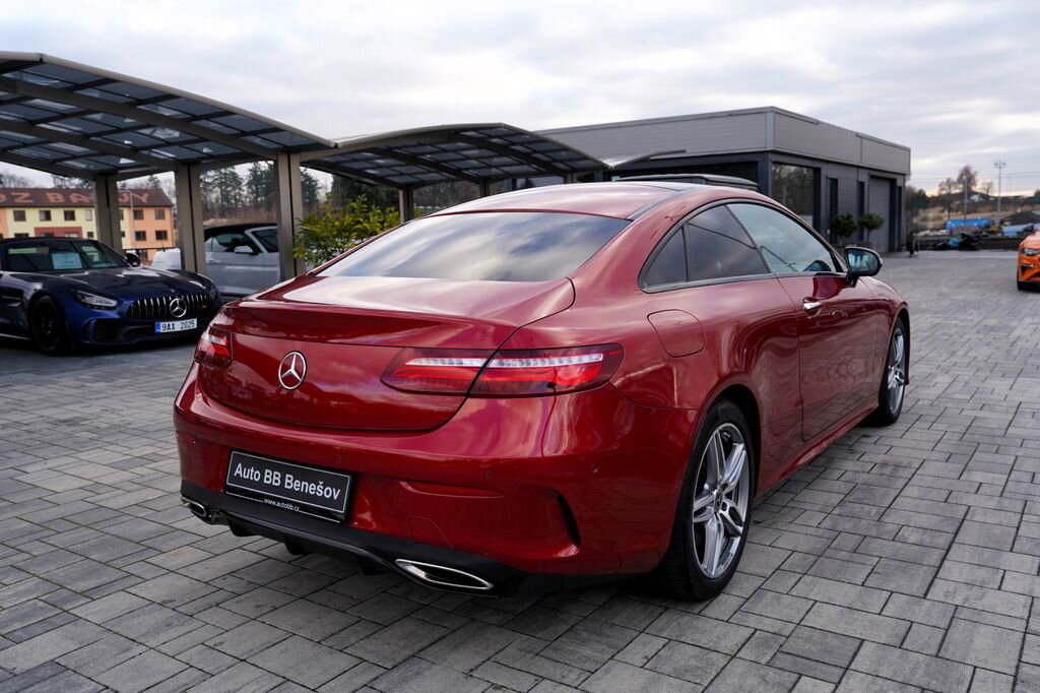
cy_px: 346
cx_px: 520
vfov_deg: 44.9
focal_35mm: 29
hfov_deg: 63.7
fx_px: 837
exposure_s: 1/100
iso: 100
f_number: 5
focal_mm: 29
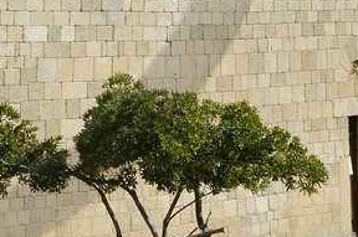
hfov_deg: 10.4
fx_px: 1876
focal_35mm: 189
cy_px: -210
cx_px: -224
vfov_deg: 7.0
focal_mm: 34
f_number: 14
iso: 200
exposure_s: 1/200
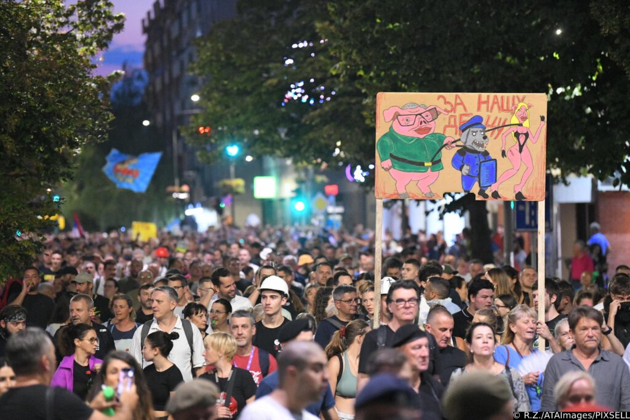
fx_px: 2625
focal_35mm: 150
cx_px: 315
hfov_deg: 13.7
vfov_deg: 9.2
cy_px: 210
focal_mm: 150
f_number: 3.2
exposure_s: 1/100
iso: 10000
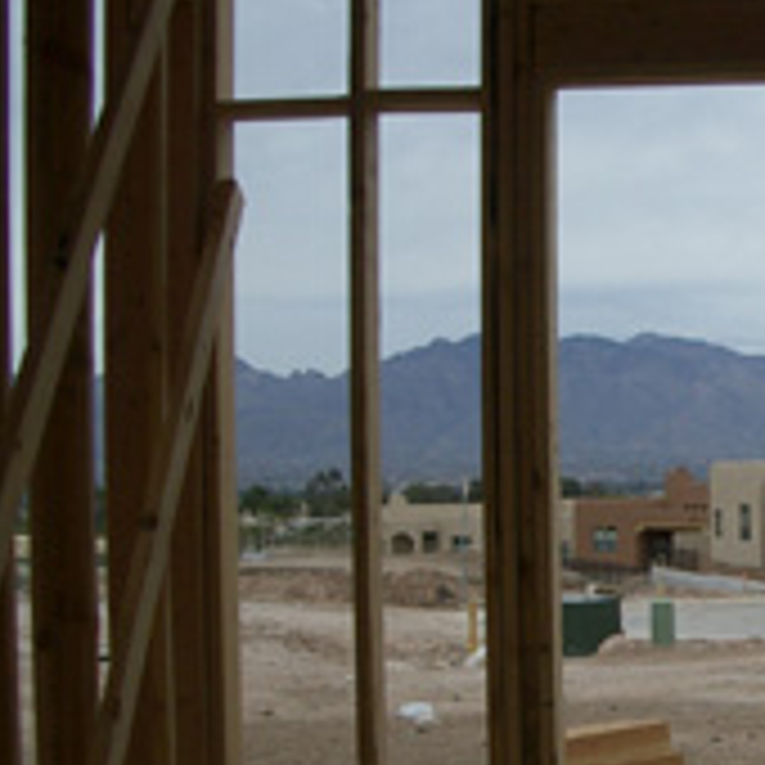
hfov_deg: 20.1
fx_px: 2050
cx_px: 855
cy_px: 536
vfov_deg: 21.0
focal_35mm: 82
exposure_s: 1/640
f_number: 2.6
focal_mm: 5.8
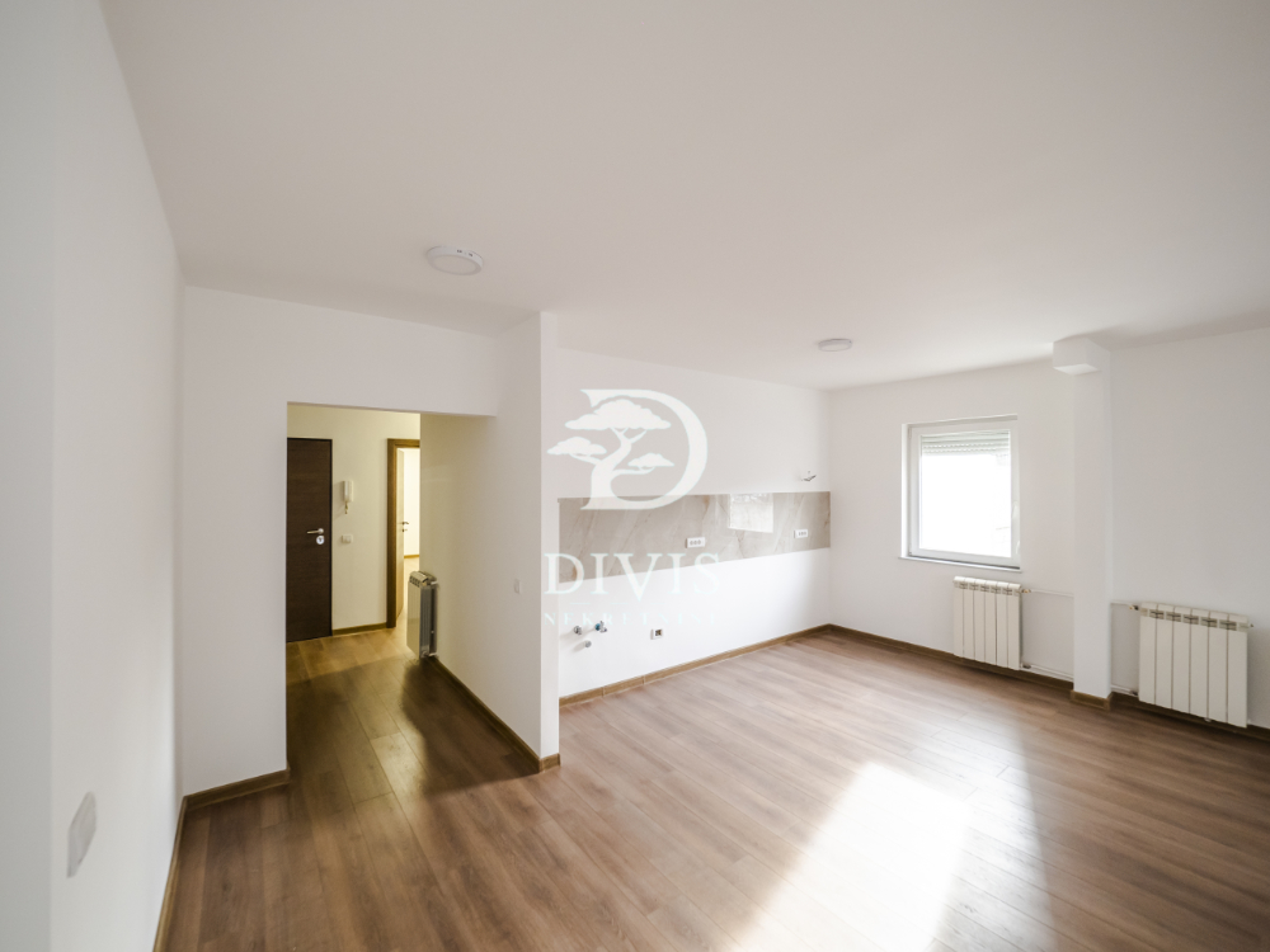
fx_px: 514
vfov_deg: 85.7
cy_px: 476
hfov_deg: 102.1
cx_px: 635
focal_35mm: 14
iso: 400
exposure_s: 1/20
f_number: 4
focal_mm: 7
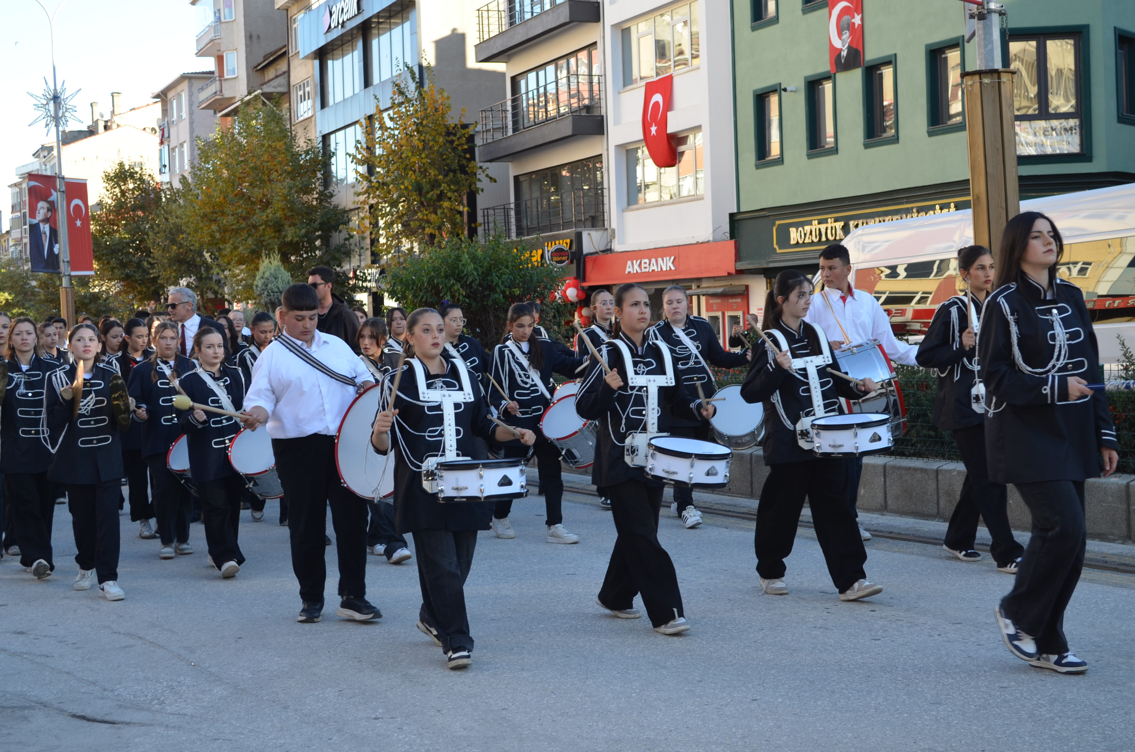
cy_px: 376
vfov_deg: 25.6
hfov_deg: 37.9
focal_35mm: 52
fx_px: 1652
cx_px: 568
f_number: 6.3
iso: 200
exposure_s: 1/160
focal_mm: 35
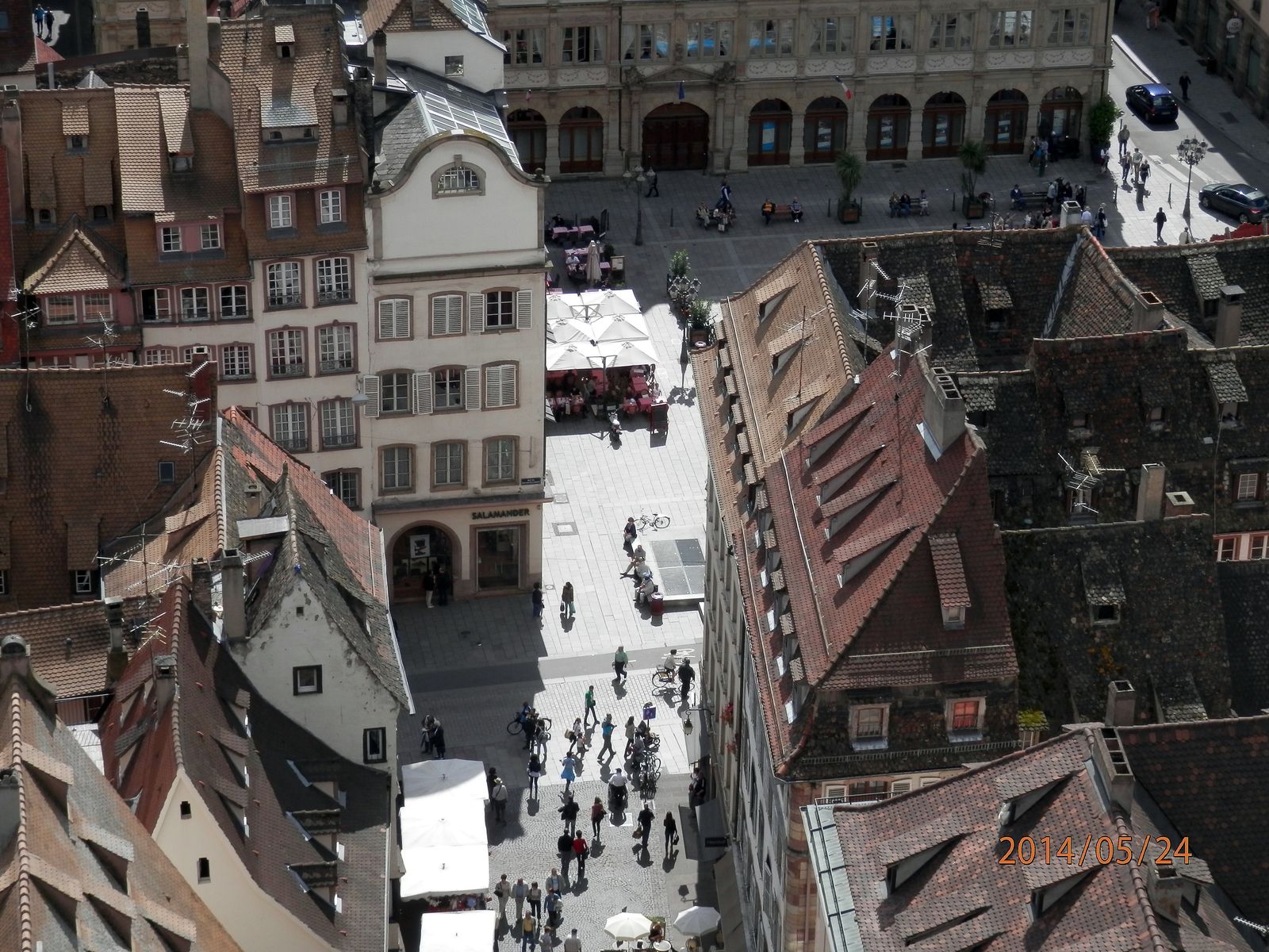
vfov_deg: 16.8
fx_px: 3226
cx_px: 634
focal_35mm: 88
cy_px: 476
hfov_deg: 22.3
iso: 80
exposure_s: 1/500
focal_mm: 15.8
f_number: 4.8
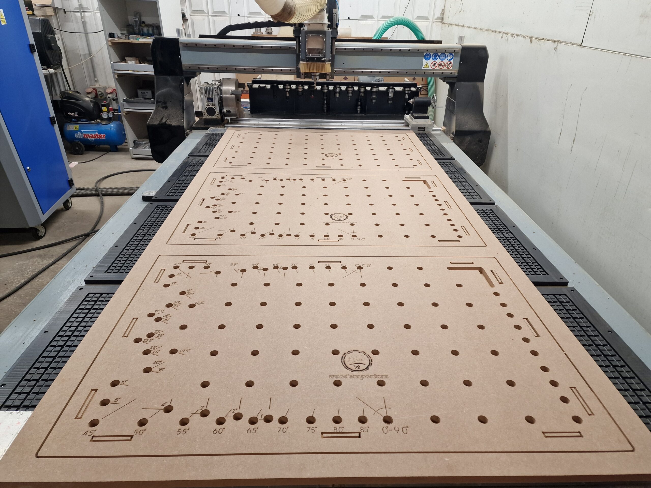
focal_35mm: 23
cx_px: 326
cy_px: 244
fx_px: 433
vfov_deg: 58.9
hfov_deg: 73.9
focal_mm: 6.4
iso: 50
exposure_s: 1/100
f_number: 1.8
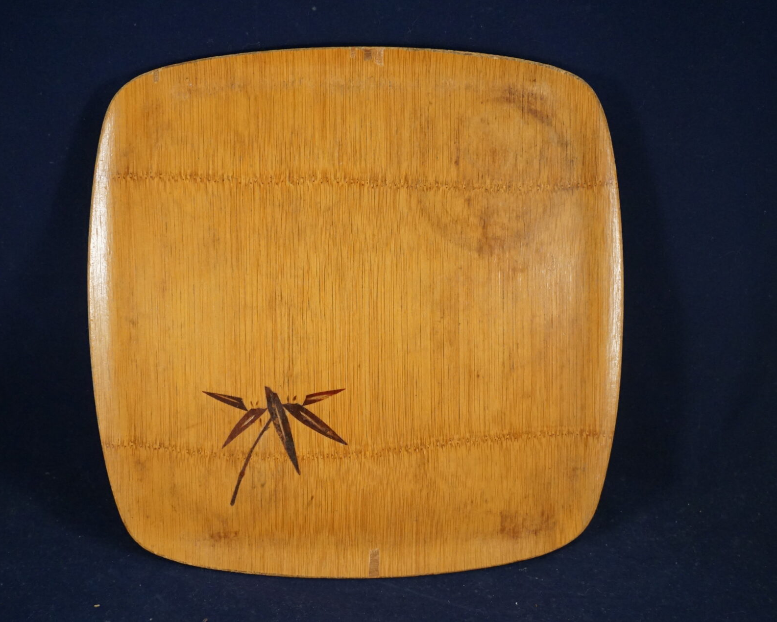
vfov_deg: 35.2
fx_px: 979
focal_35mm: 43
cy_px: 312
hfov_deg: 43.3
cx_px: 364
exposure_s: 1/160
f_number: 4.5
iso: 2500
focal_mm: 25
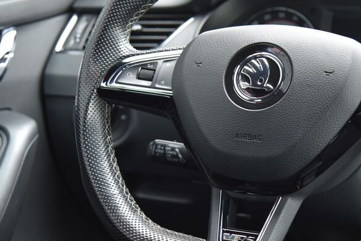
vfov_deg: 15.5
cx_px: 277
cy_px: 97
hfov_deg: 22.9
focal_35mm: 88
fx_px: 883
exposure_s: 1/15
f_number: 4
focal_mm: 50
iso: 500
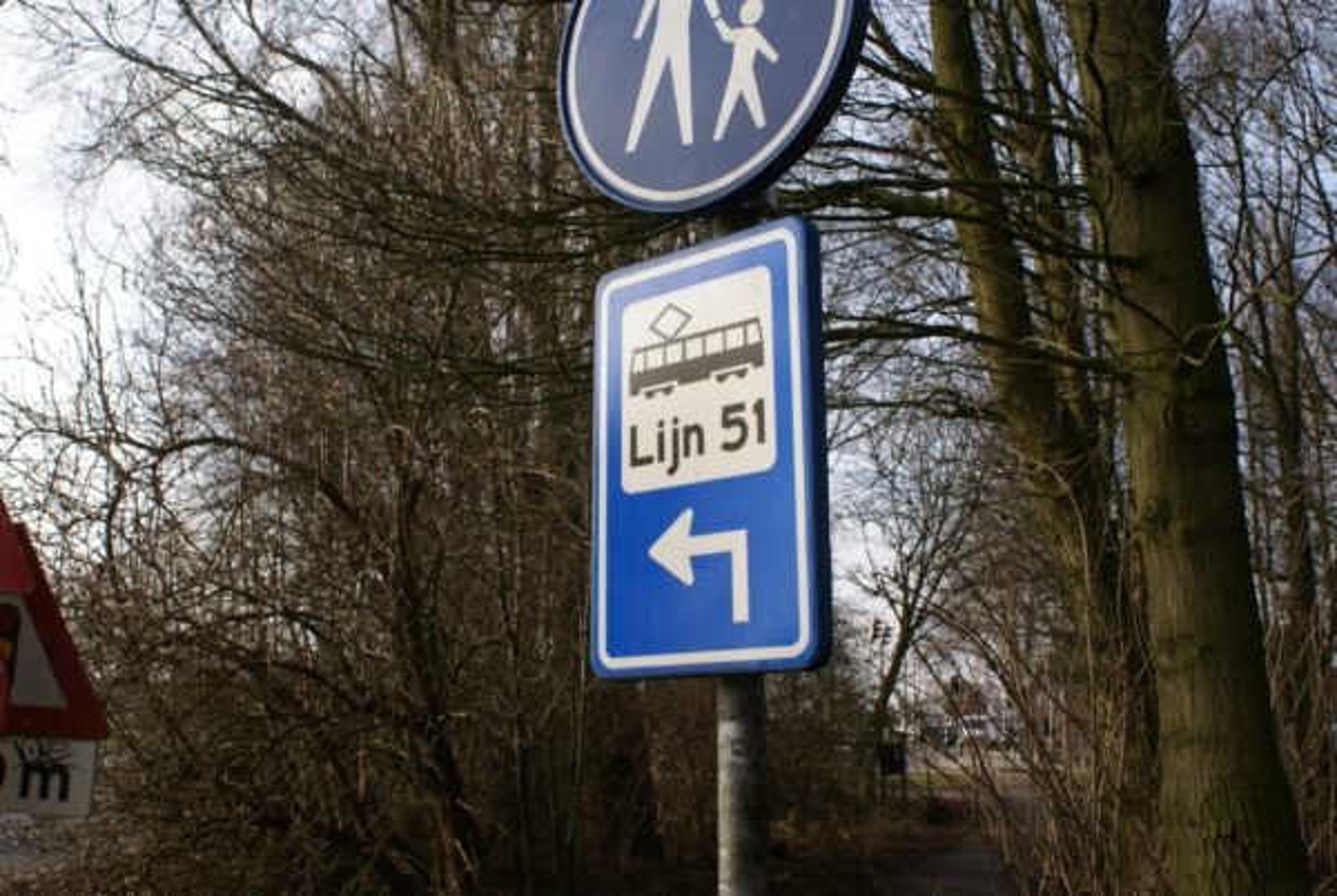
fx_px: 1451
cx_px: 668
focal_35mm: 39
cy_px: 448
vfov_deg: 34.3
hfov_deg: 49.5
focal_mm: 26
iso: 100
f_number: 8
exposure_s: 1/125
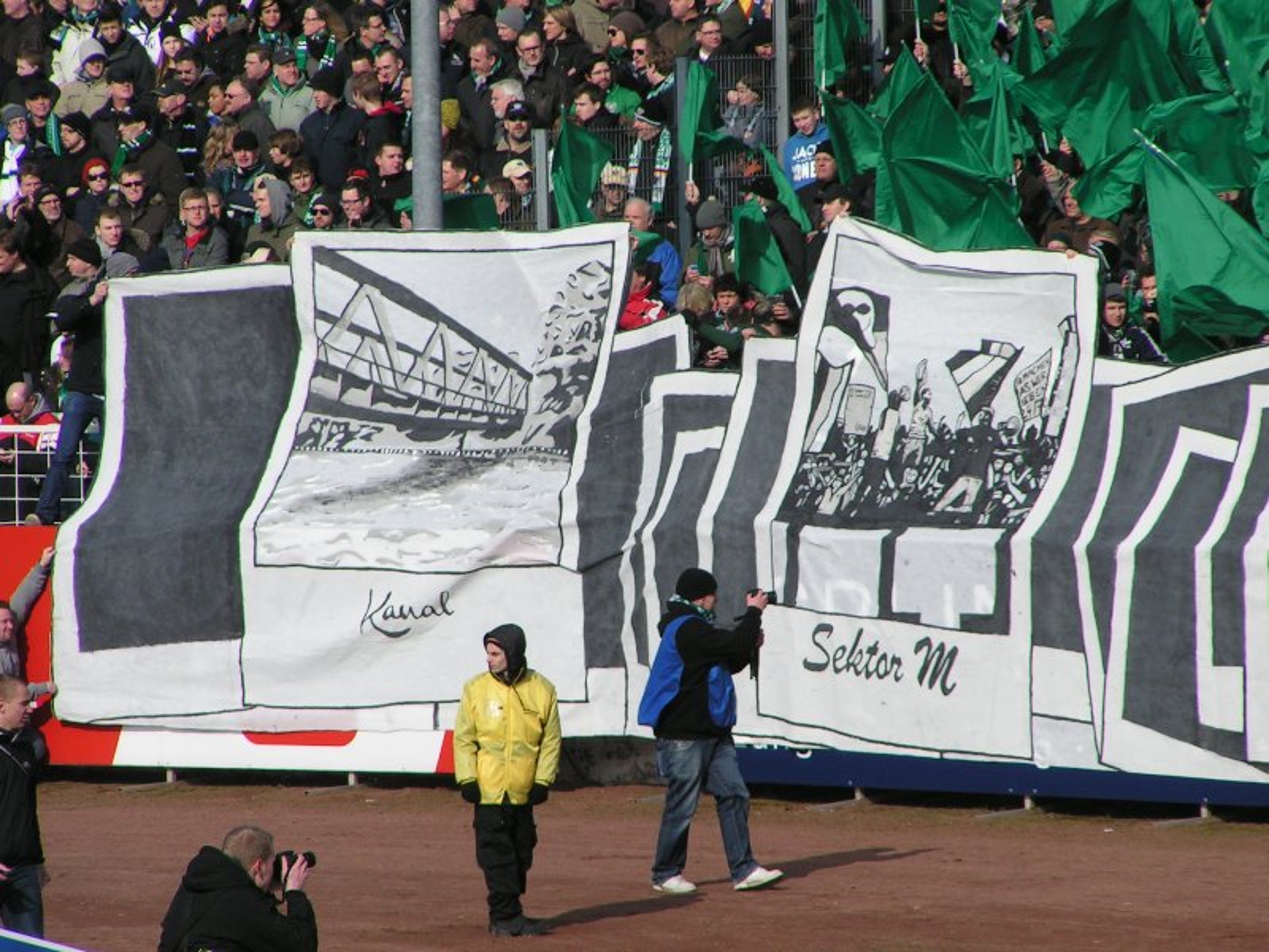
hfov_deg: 5.2
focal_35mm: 380
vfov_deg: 3.9
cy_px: 476
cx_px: 634
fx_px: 13931
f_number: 5.6
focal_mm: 58
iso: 50
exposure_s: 1/800
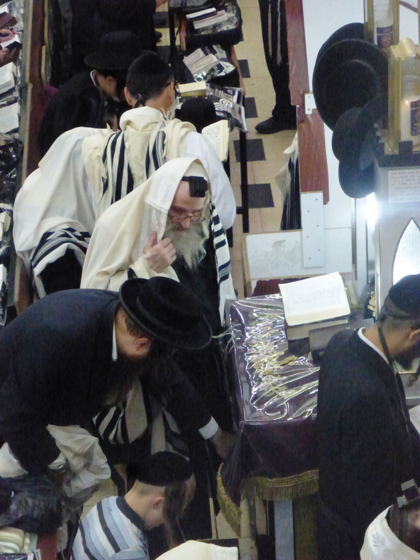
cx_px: 210
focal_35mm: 145
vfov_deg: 13.6
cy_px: 280
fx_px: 2346
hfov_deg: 10.2
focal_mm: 25.9
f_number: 5.4
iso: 3200
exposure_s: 1/250
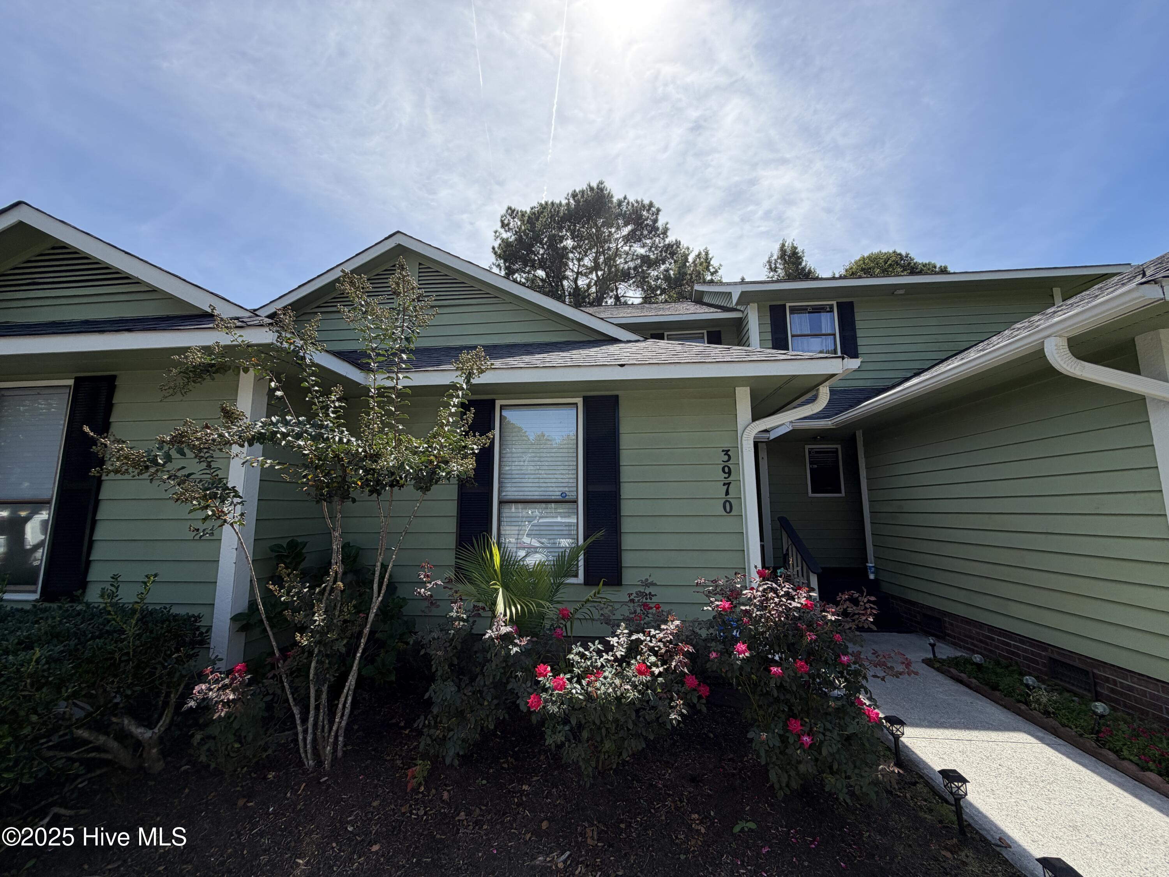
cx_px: 584
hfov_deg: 102.1
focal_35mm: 14
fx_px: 473
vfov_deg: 85.7
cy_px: 438
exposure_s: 1/864
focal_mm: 2.22
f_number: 2.2
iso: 25
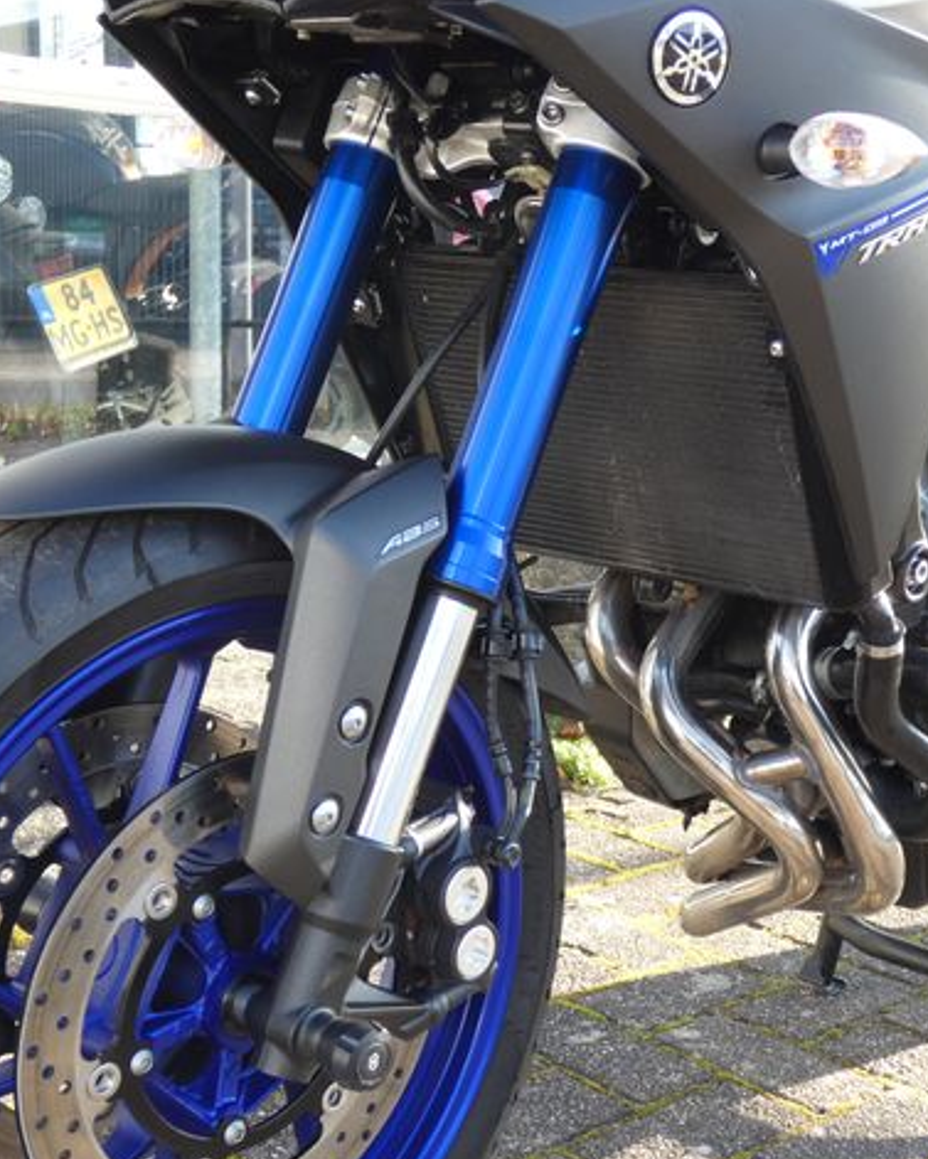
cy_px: 581
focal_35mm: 57
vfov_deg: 33.0
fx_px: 1956
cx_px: 645
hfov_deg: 26.5
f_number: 3.7
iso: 125
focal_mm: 7.8
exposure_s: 1/80
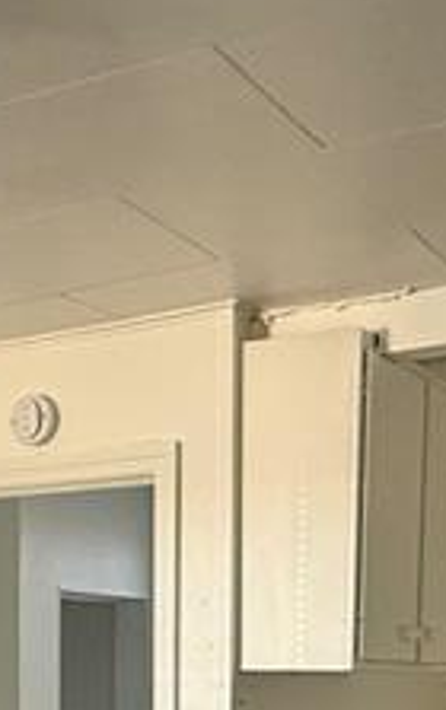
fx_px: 1318
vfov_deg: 26.9
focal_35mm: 68
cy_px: 841
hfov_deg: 19.2
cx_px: 162
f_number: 2.2
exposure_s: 1/60
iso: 400
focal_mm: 2.22
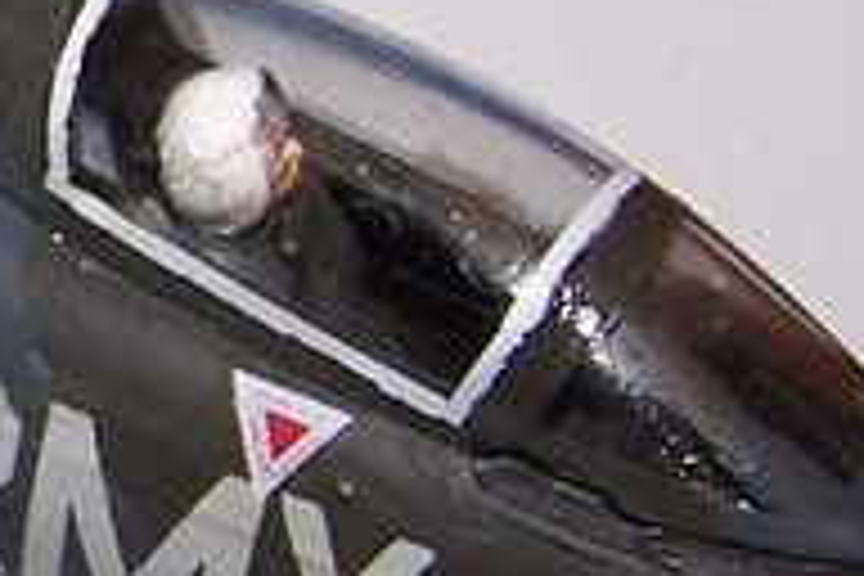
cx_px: -502
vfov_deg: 6.2
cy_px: 153
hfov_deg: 9.1
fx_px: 5280
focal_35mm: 220
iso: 80
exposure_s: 1/60
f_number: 2.8
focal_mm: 6.3
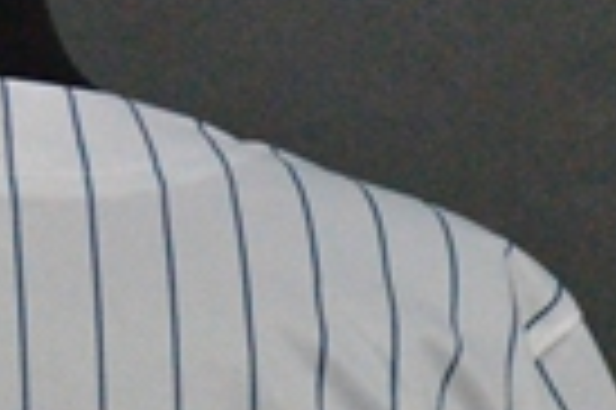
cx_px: -796
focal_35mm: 525
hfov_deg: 3.9
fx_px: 8973
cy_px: 996
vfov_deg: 2.6
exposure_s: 1/80
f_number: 5
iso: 4000
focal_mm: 60
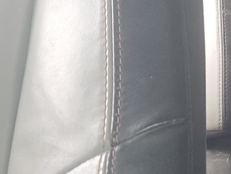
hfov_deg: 17.3
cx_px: 299
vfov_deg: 13.7
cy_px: 17
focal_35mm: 107
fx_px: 714
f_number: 1.5
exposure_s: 1/60.2
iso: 61
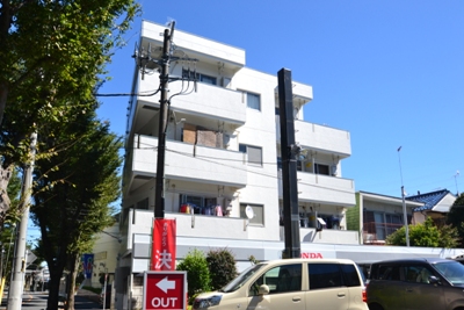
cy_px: 155
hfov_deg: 61.9
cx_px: 232
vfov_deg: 43.6
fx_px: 387
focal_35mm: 30
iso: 400
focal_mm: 20
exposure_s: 1/400
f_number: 11
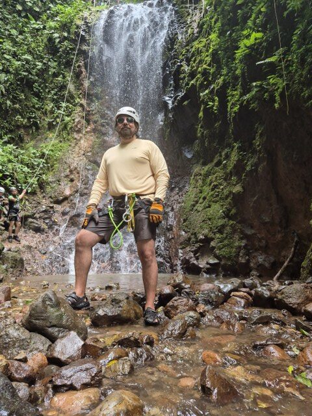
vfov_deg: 73.9
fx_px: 276
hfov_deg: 58.9
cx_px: 156
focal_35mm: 23
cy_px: 208
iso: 200
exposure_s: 1/180
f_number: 1.8
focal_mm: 5.4
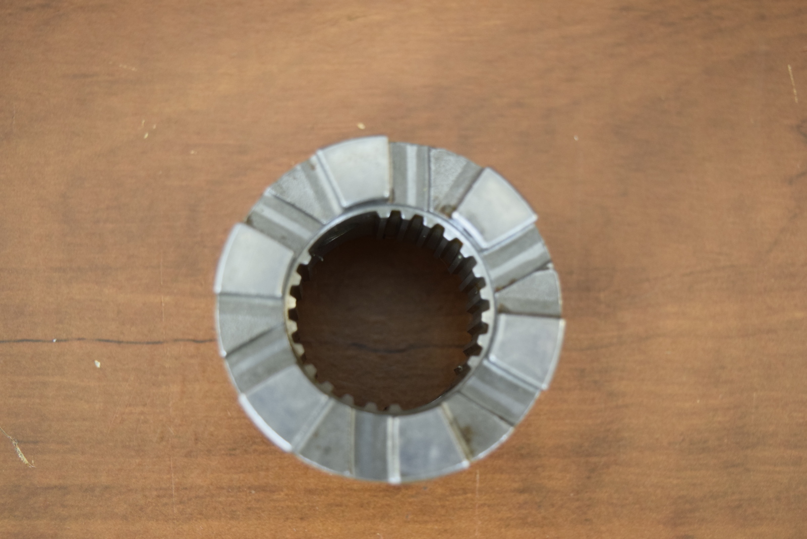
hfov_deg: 37.8
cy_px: 270
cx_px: 404
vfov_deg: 25.8
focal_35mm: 52
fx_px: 1178
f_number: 4.5
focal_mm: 35
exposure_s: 1/125
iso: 900
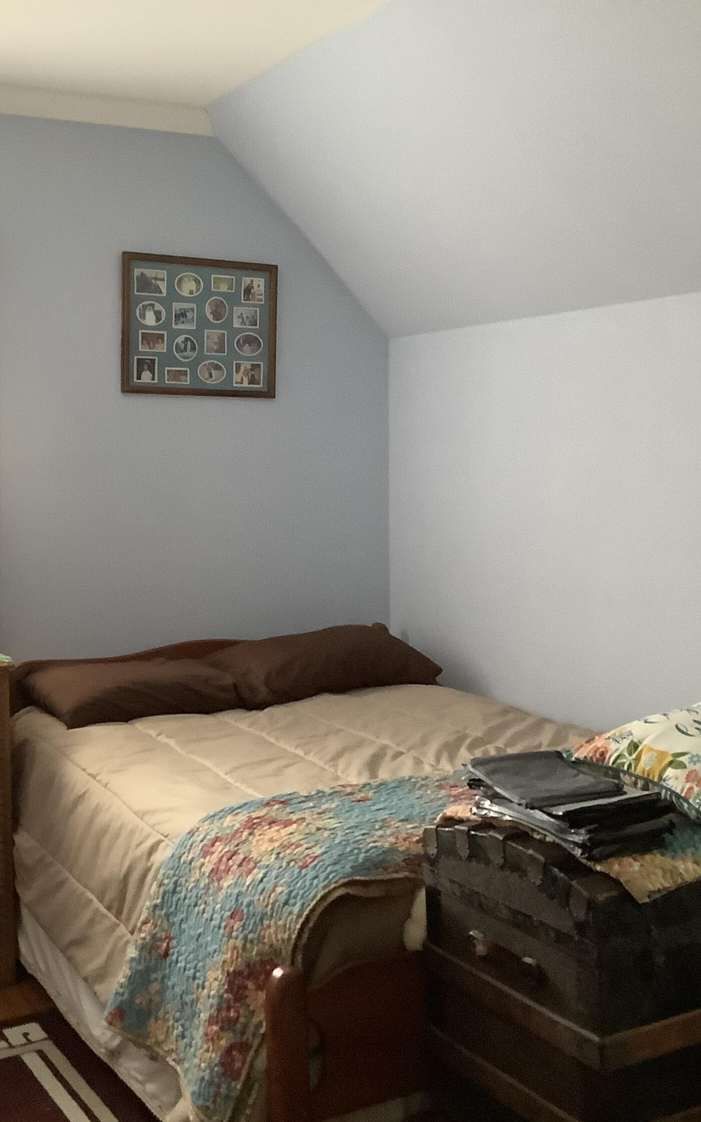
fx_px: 1345
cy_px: 561
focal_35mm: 44
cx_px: 282
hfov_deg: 29.1
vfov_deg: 45.3
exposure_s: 1/30
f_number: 2.4
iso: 400
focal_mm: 3.3
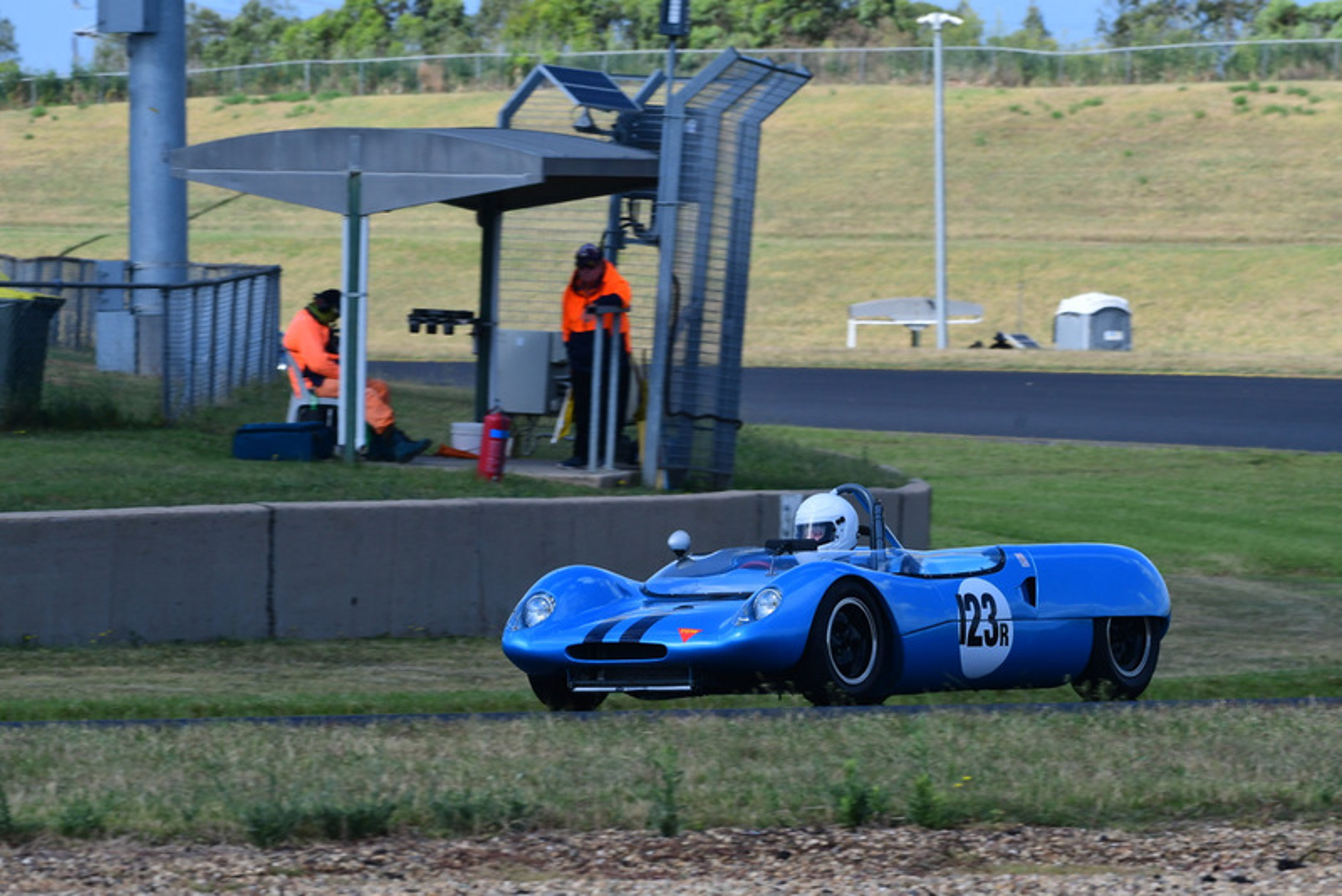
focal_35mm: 300
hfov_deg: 6.9
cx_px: 671
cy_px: 448
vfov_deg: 4.6
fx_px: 11187
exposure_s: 1/640
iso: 500
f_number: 11
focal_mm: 200
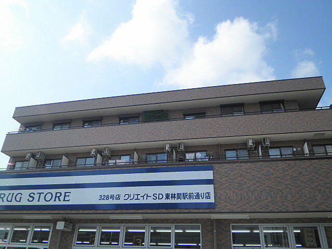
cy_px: 124
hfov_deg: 67.3
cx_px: 166
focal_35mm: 26
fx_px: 249
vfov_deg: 53.1
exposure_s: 1/160
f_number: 7.9
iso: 64
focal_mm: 4.7
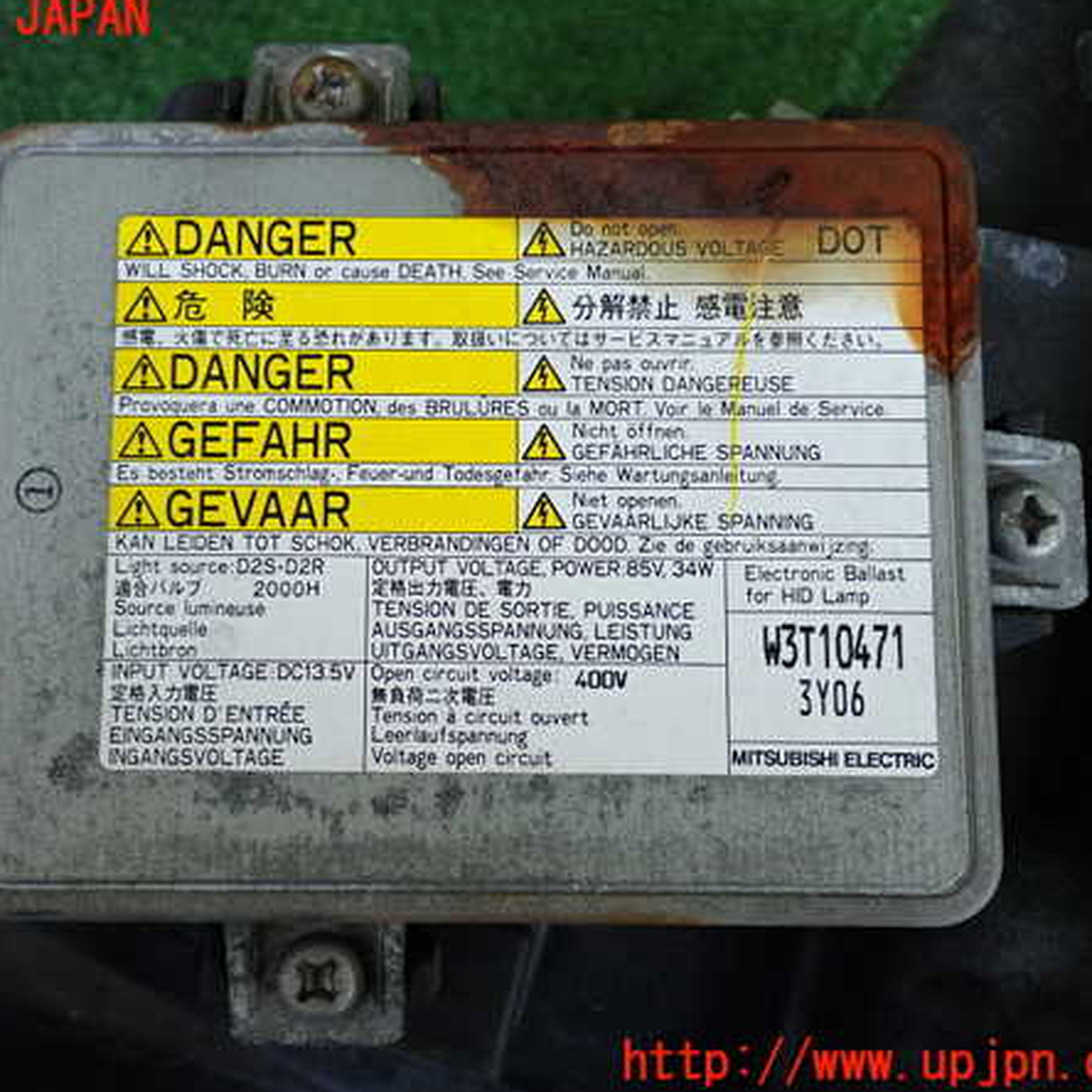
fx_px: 1535
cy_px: 541
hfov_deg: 39.0
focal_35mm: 43
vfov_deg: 39.2
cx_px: 440
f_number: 2.5
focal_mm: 6.37
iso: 250
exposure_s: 1/125
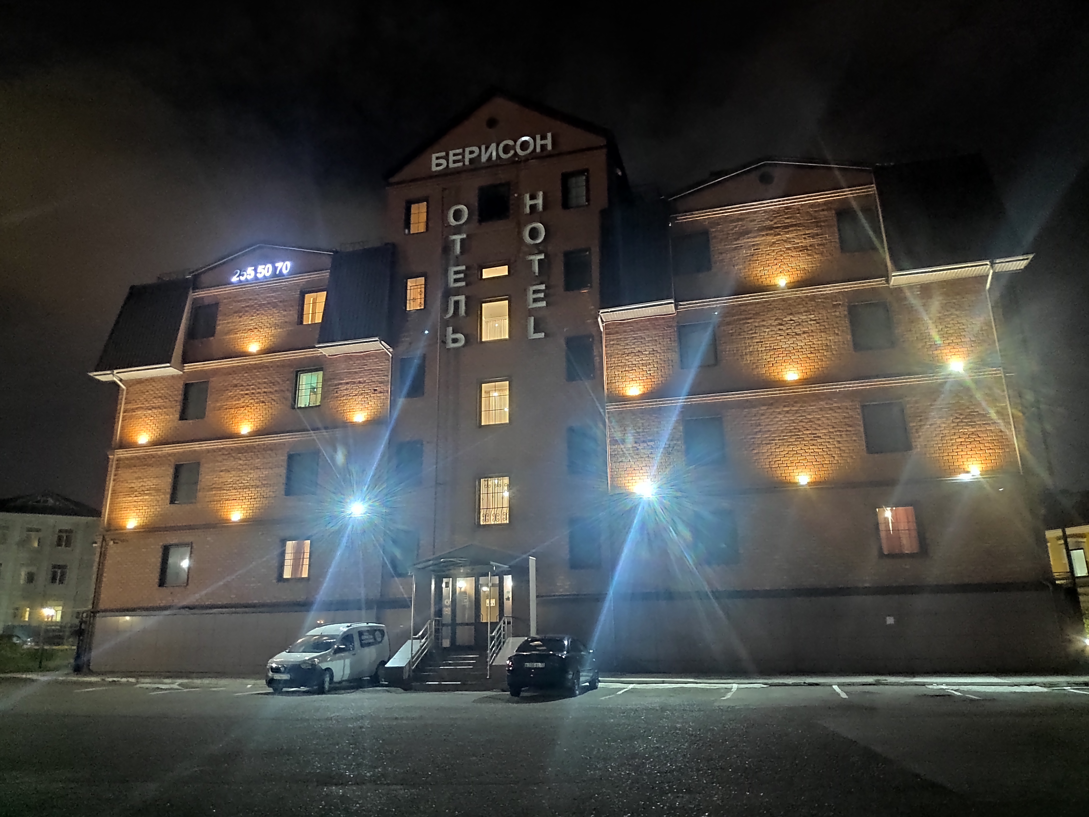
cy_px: 408
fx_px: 629
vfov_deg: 66.0
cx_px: 544
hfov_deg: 81.7
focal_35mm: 20
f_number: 1.9
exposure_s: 1/17
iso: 5280
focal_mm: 3.94
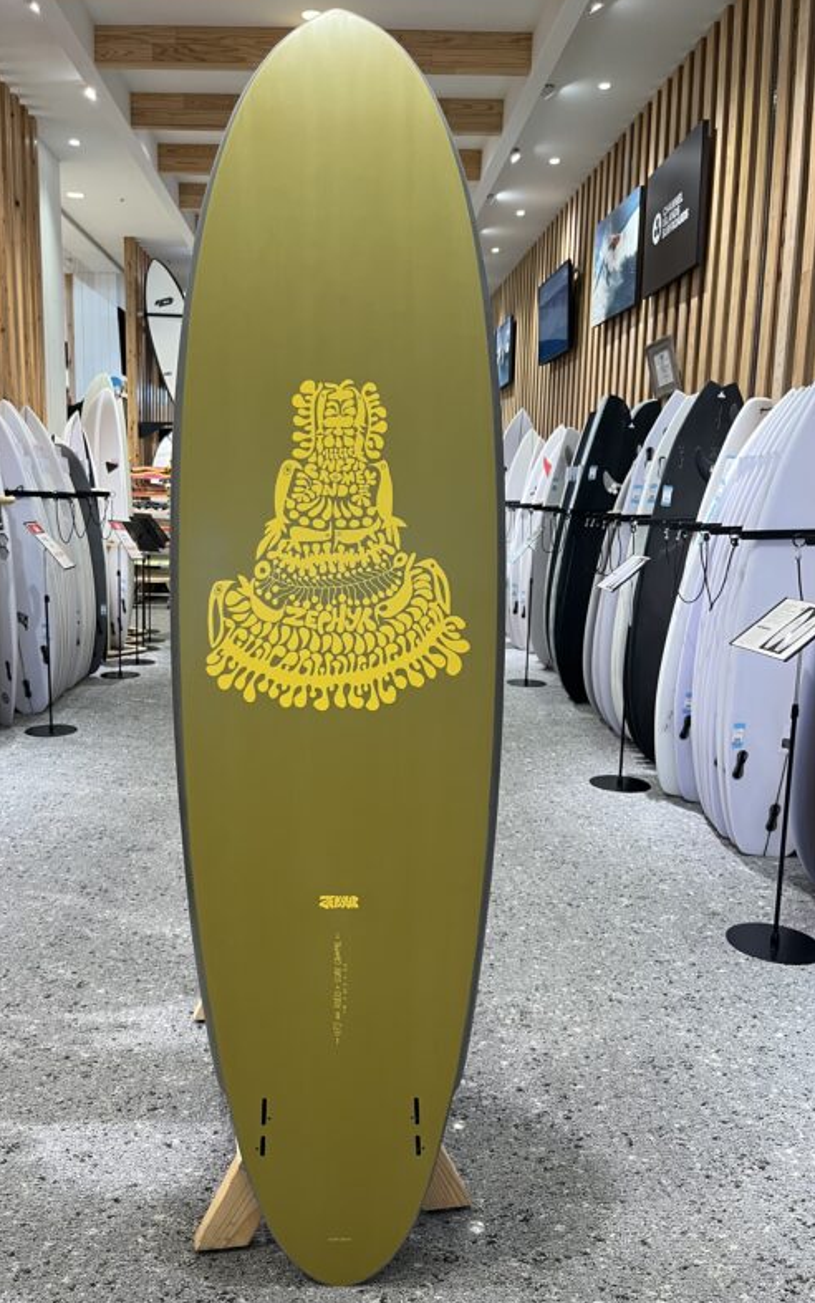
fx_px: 995
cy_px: 644
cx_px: 333
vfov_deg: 66.5
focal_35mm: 28
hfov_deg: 44.4
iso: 125
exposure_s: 1/60
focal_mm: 5.1
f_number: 1.6
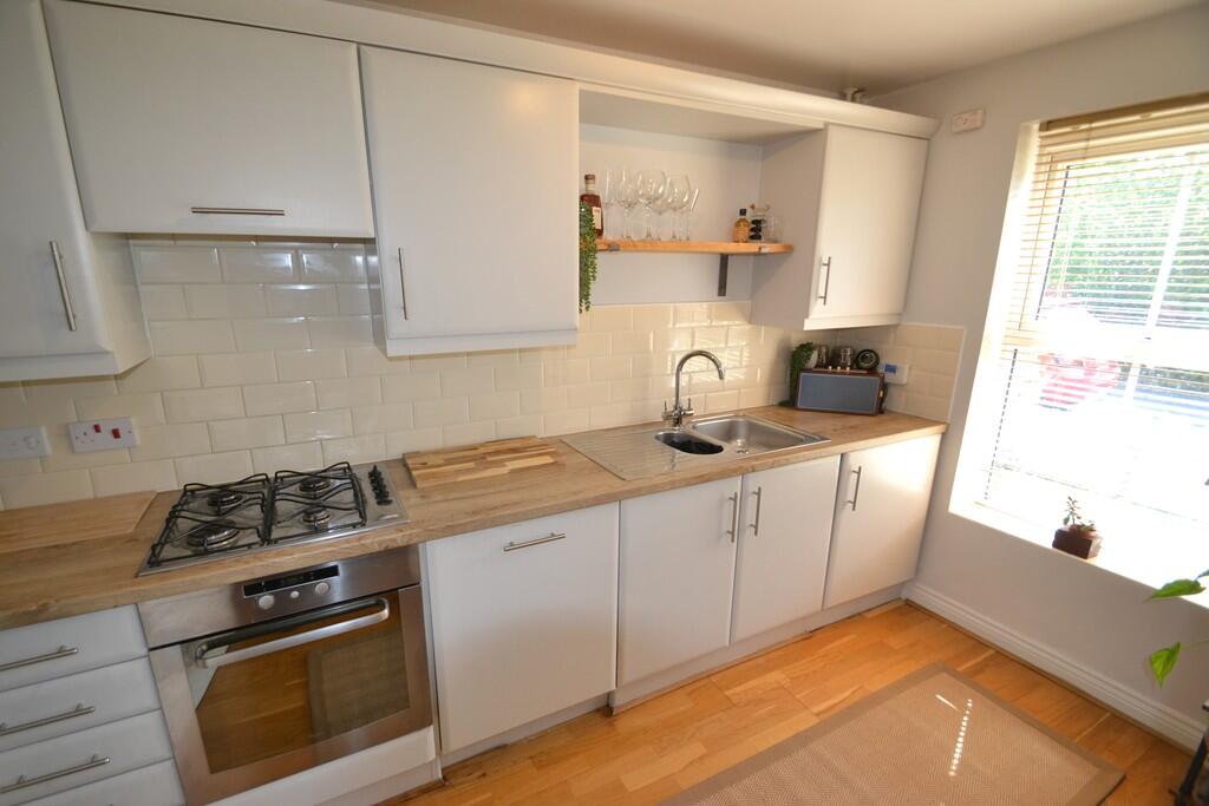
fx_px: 504
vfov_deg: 77.3
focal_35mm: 15
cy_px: 403
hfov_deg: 100.4
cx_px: 604
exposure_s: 1/125
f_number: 4
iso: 400
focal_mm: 10
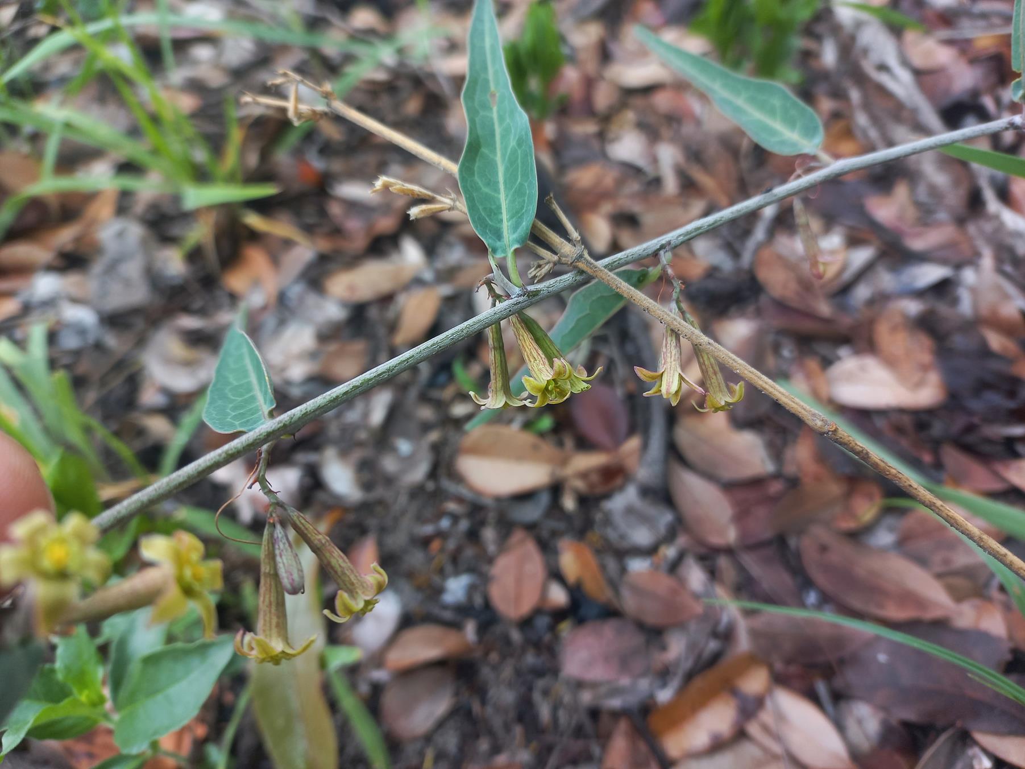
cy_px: 384
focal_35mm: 25
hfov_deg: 69.4
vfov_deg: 54.9
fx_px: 740
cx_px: 512
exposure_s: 1/50
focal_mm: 4.6
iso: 40
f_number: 1.8
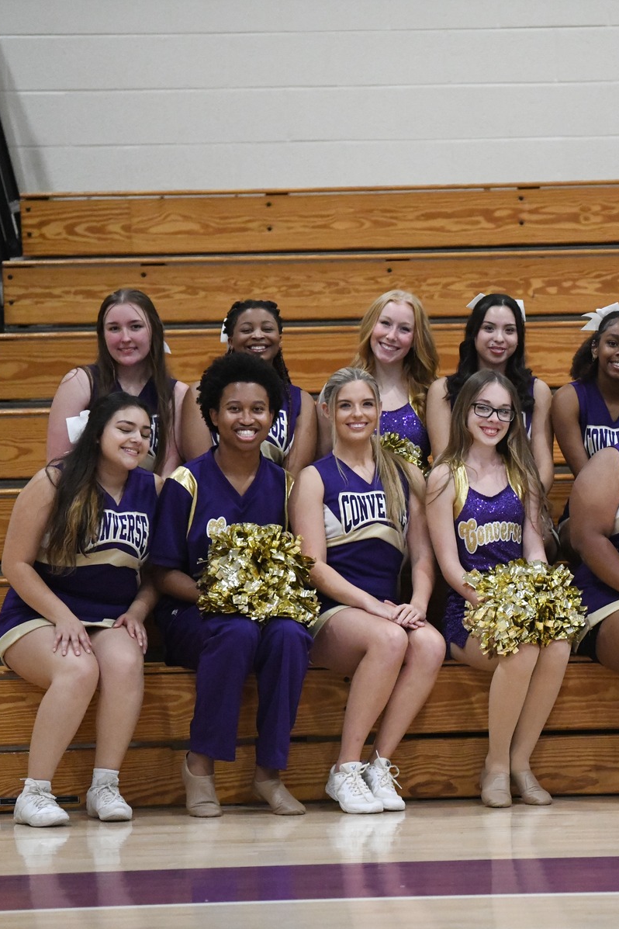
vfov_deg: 8.8
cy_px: 465
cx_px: 578
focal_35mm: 233
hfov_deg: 5.9
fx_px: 6009
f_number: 2.8
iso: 12800
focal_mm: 155
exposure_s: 1/2000
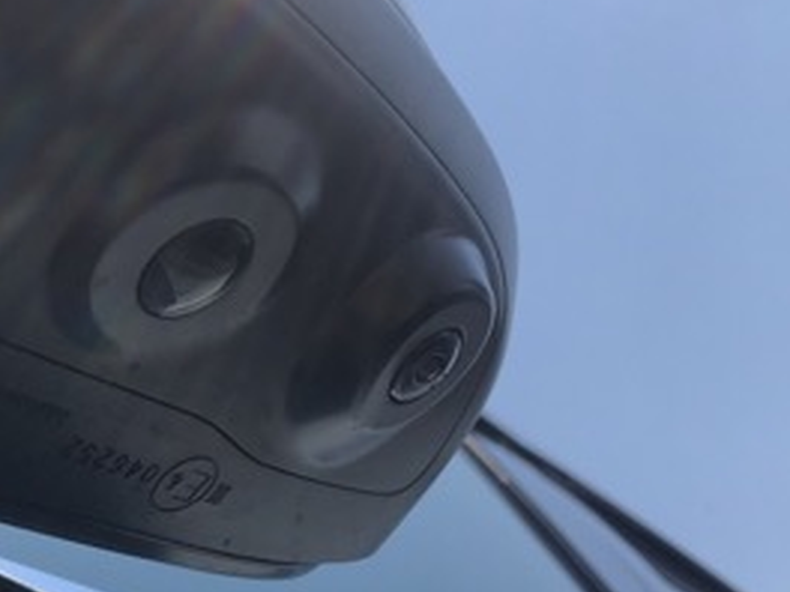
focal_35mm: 68
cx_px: 93
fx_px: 1552
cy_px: 335
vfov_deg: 21.6
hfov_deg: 27.6
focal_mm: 3.99
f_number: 1.8
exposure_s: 1/3003
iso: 20
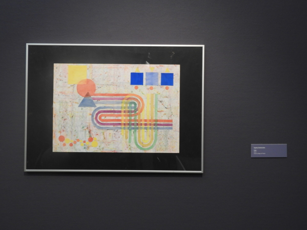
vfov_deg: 46.8
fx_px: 266
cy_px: 115
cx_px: 154
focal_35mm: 30
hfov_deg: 60.0
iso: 320
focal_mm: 5.4
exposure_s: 1/10
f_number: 3.5
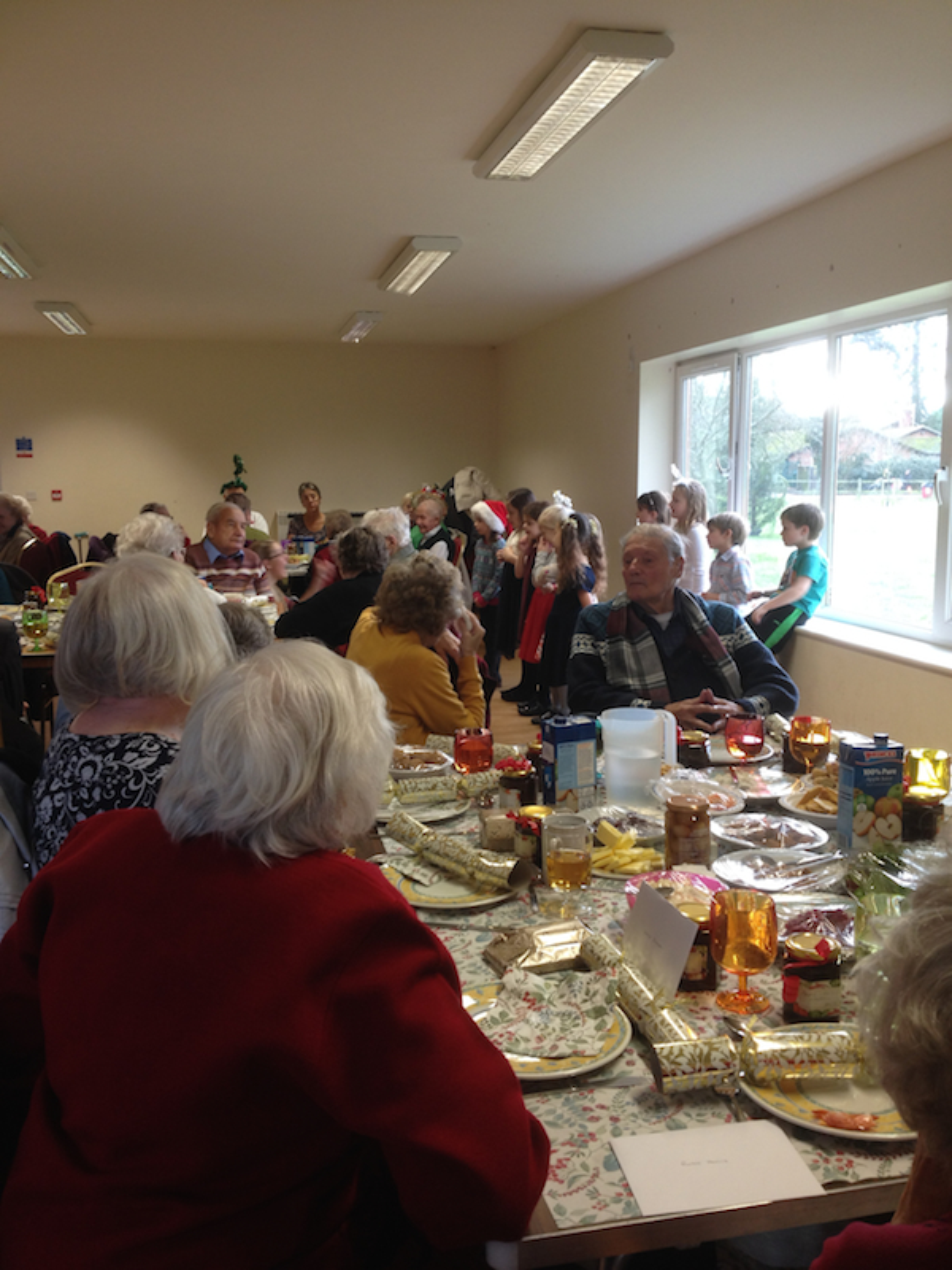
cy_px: 635
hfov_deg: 40.7
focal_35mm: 35
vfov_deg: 52.6
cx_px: 476
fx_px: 1283
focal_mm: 4.28
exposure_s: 1/24
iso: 50
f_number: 2.4
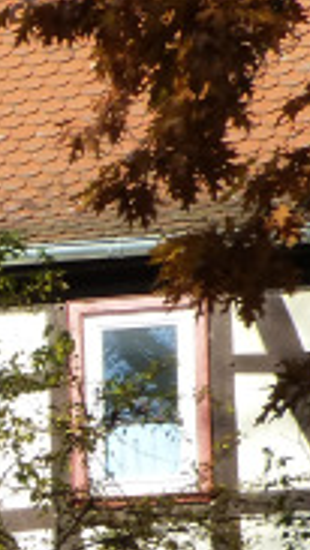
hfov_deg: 4.9
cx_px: -632
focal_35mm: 234
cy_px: 670
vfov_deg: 9.1
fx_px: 3418
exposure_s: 1/500
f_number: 4.2
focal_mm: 8.5
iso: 160
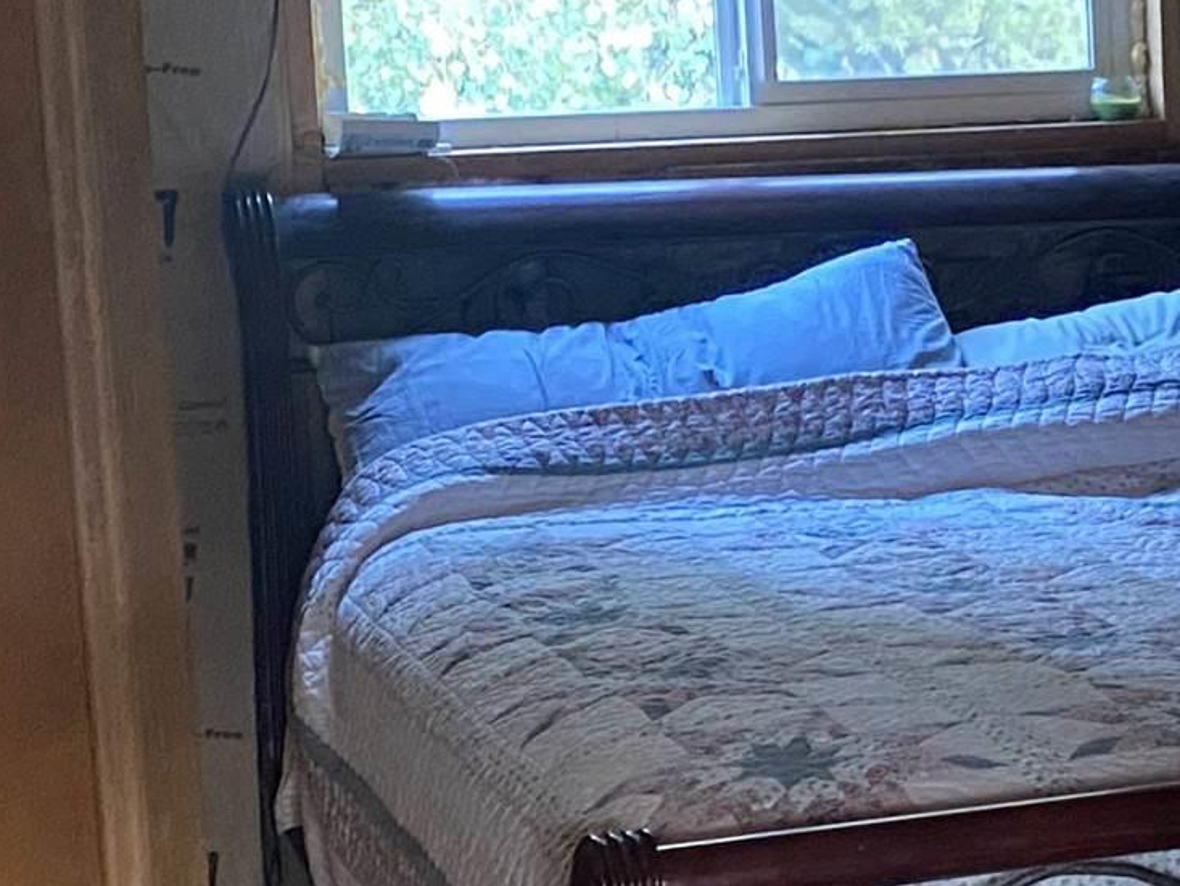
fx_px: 3716
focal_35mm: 109
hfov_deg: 17.1
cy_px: 398
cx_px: 1463
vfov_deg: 13.6
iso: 640
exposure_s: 1/40
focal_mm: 4.2
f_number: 1.8
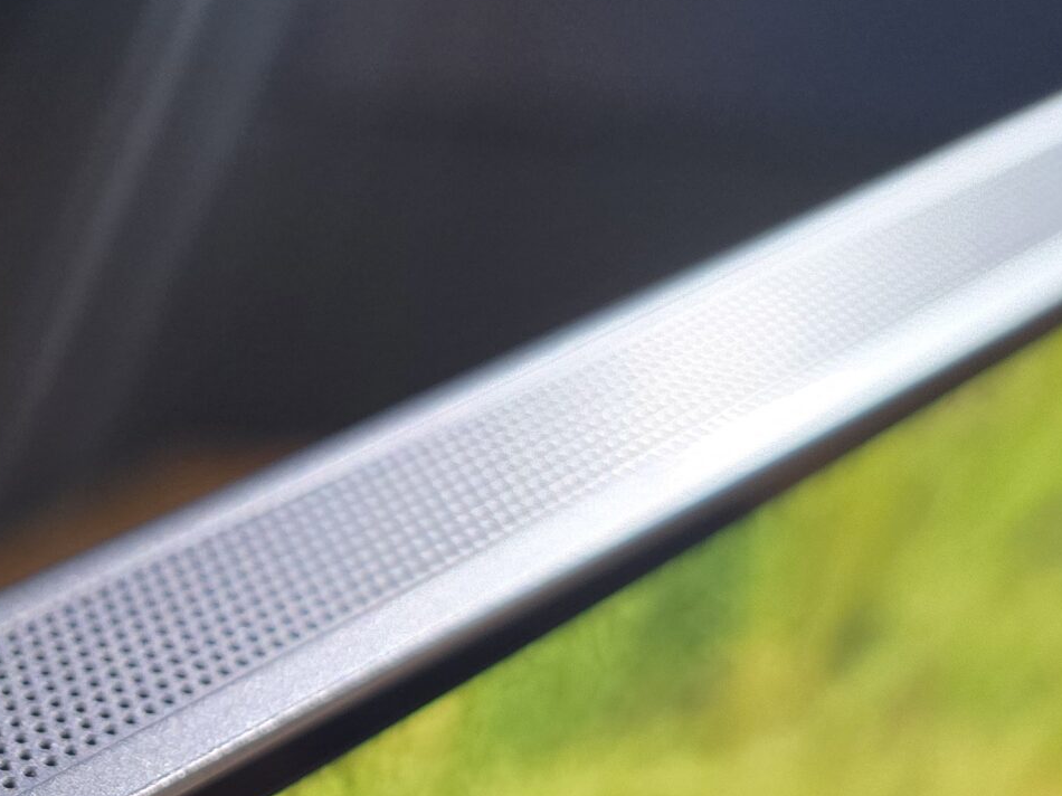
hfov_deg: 29.3
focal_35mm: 62
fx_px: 1902
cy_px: 520
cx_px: 21
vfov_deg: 23.6
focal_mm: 6.3
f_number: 1.7
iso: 160
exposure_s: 1/120
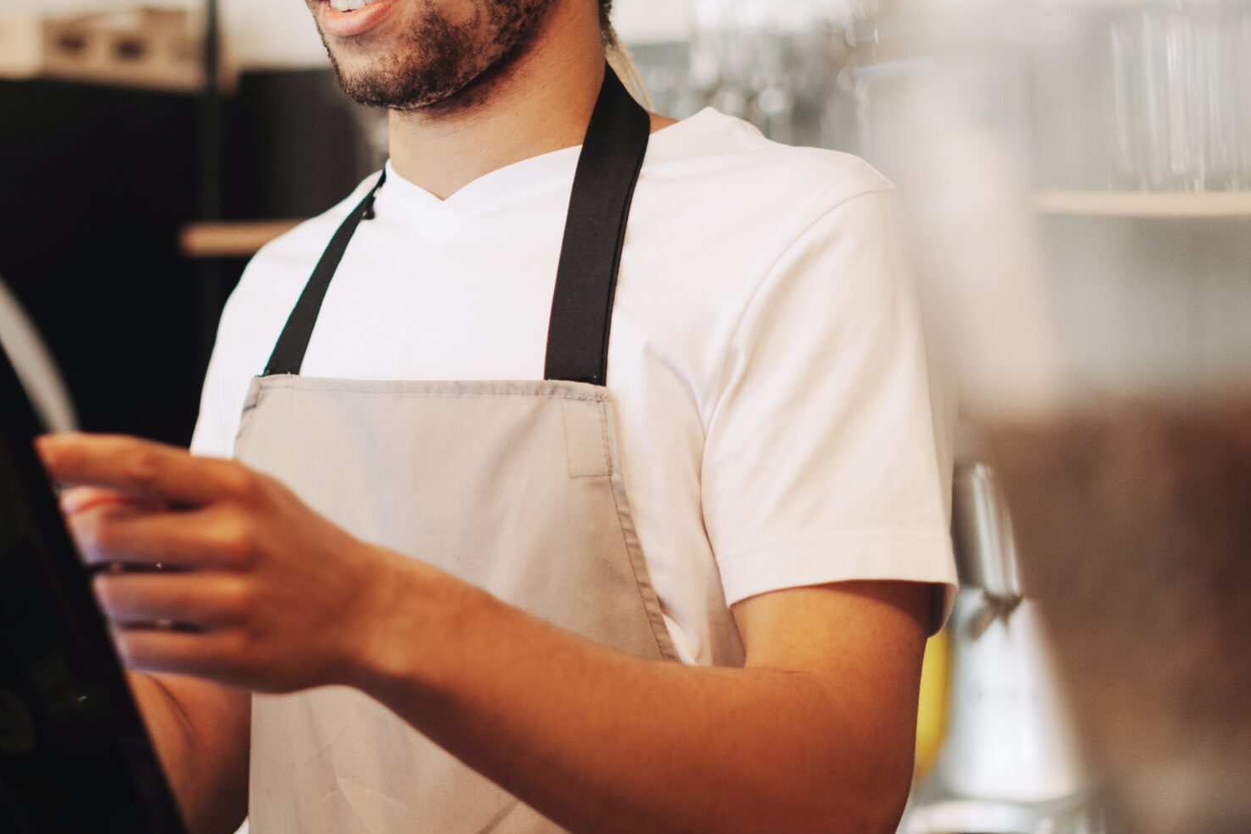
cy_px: 283
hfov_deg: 23.5
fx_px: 2988
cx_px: 420
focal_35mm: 86
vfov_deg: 15.9
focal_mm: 50
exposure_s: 1/250
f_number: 2
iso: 500
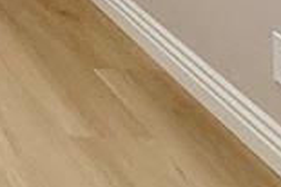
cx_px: -361
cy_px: -371
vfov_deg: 9.5
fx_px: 889
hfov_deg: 13.7
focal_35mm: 114
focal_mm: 2.22
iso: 100
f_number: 2.2
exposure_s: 1/99
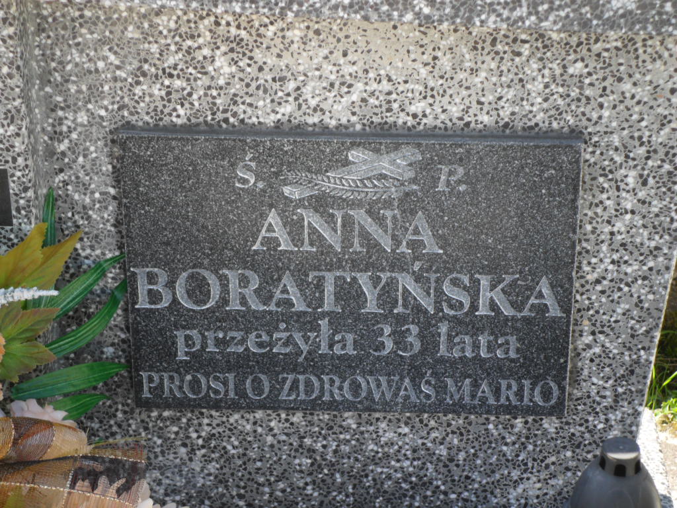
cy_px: 254
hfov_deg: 18.2
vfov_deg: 13.7
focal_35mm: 108
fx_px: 2112
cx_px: 338
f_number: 5
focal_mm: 19.6
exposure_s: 1/60
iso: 100
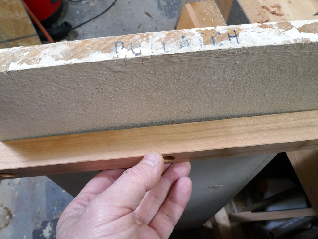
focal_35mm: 28
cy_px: 117
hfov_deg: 63.4
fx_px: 257
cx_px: 153
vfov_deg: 49.8
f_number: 8
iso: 1600
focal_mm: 9.1
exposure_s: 1/60
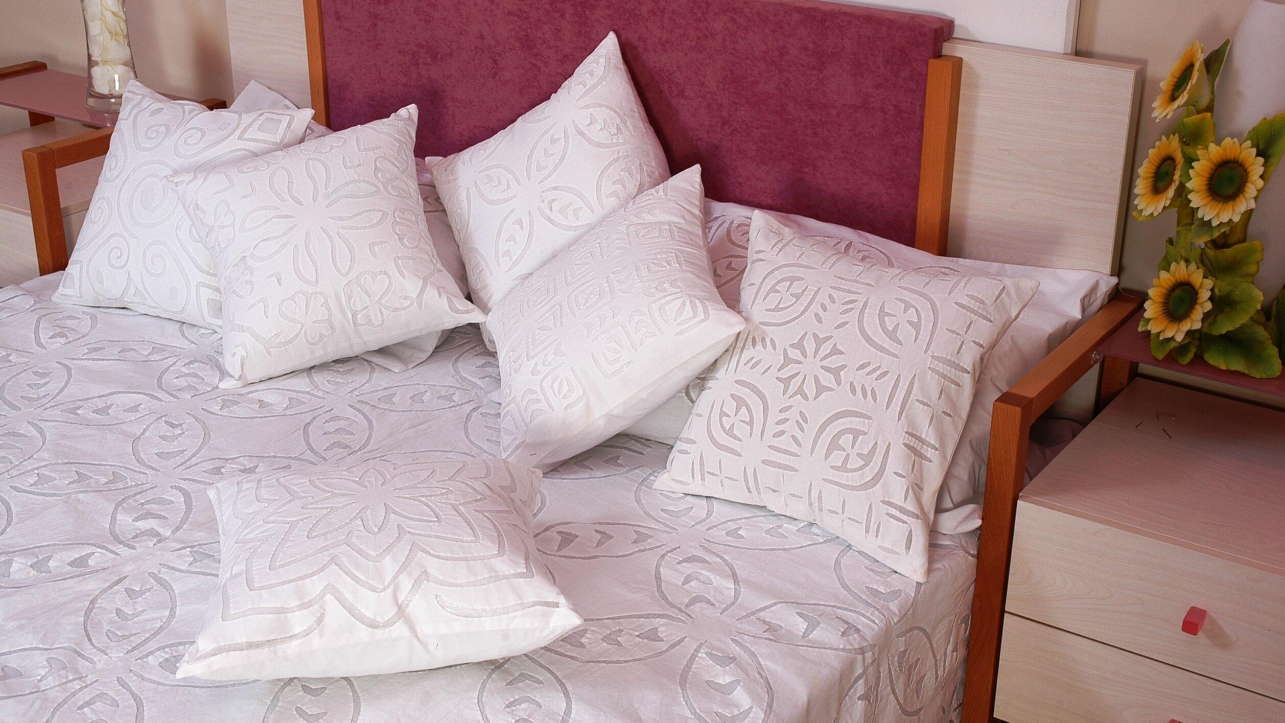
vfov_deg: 24.2
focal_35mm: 50
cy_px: 364
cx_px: 638
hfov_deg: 41.7
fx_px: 1688
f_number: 8
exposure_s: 1/60
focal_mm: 31
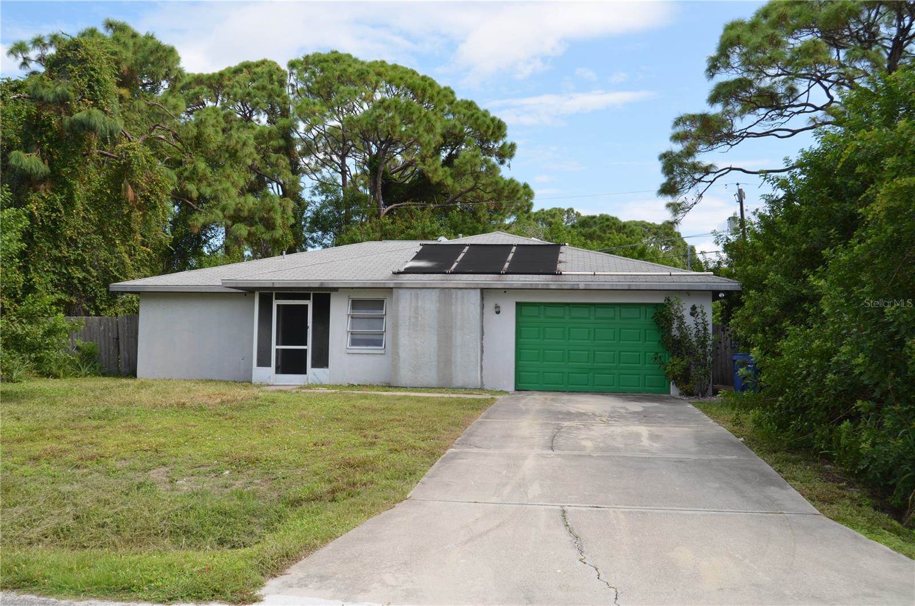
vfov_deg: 39.8
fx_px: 837
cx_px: 458
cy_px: 303
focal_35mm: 33
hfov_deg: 57.3
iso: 100
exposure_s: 1/200
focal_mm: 22
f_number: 7.1
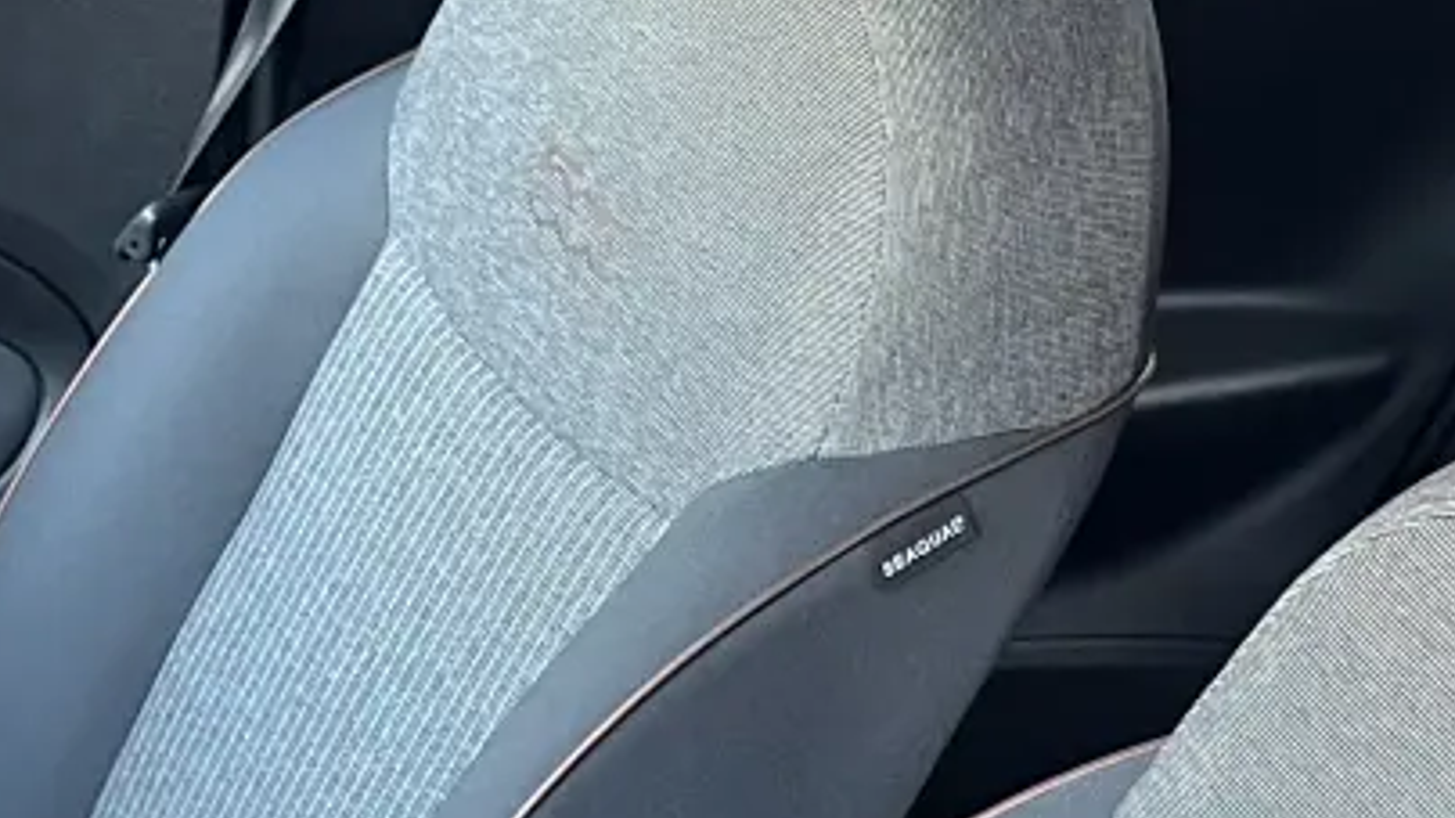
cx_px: -238
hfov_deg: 20.0
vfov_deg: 10.6
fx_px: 3896
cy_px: 1852
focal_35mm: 101
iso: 125
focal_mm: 5.7
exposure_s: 1/59
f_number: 1.5
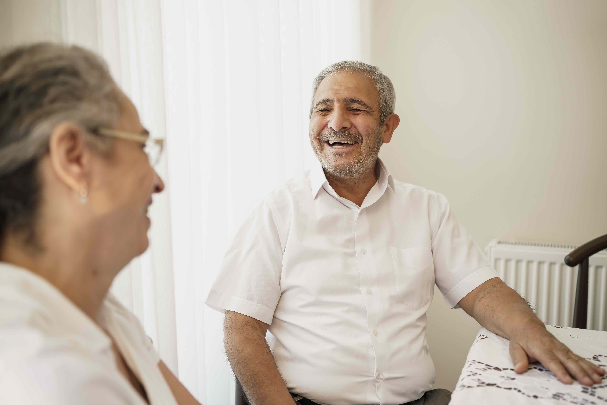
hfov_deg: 48.5
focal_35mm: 40
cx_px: 304
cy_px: 202
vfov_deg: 33.4
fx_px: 674
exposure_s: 1/200
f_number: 2.5
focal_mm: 40
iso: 800
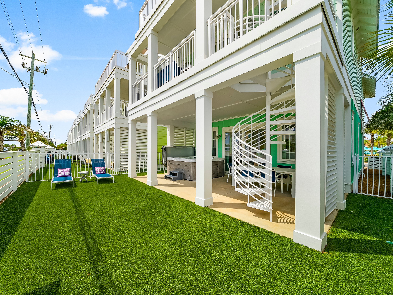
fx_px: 148
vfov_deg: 89.9
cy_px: 147
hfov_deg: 106.0
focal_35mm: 13
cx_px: 181
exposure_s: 1/400
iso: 400
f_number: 8
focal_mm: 12
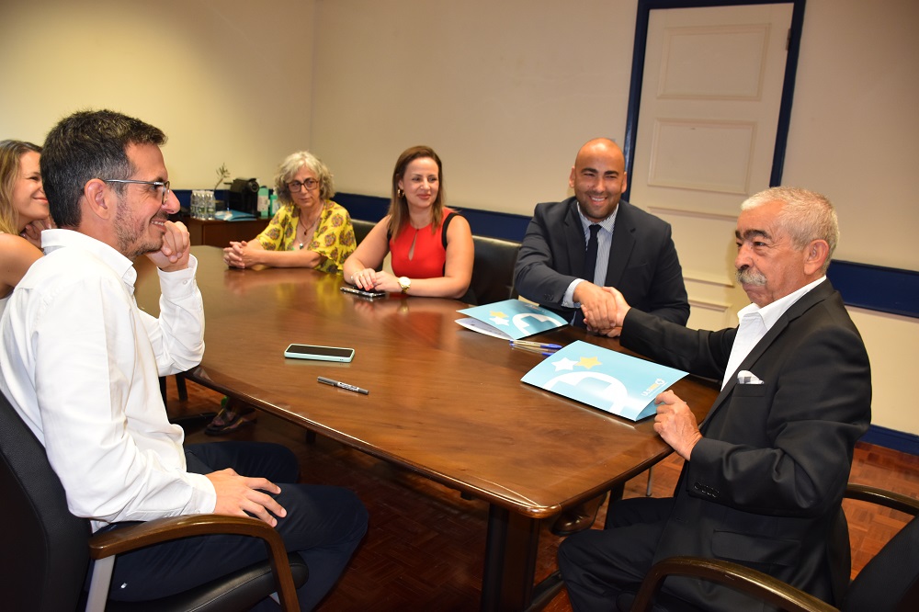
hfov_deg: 67.4
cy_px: 306
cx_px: 460
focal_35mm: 27
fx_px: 689
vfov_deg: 47.9
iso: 800
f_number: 4.5
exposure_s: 1/80
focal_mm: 18
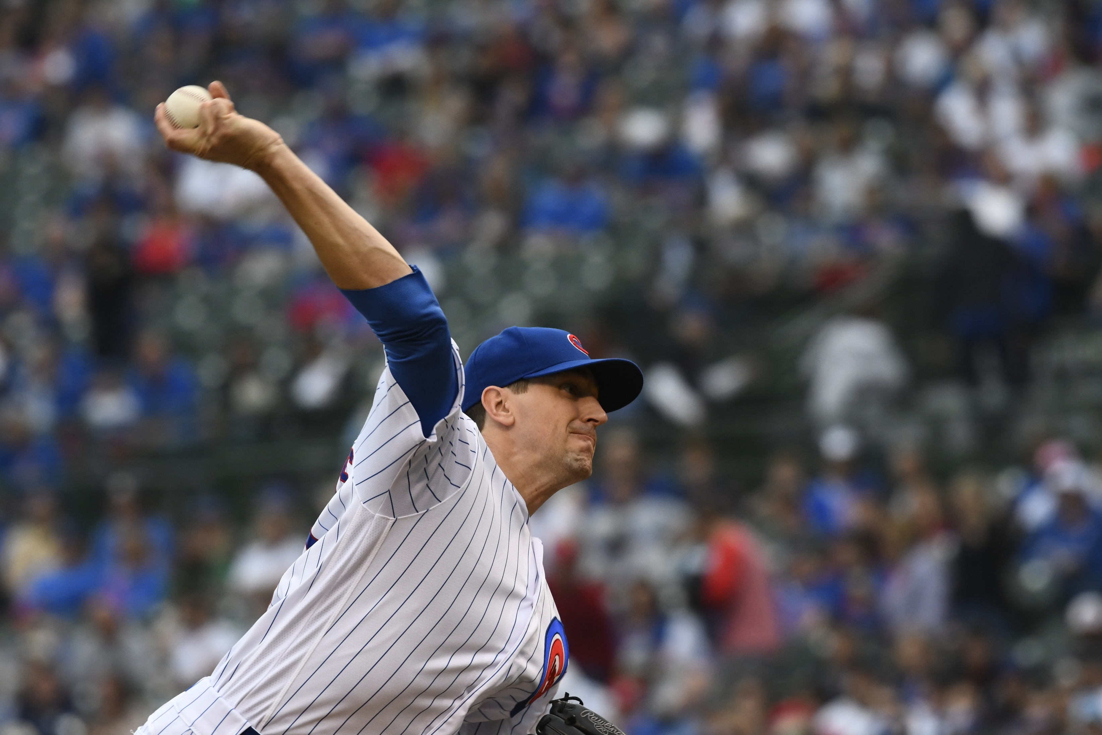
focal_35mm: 540
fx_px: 16529
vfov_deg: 2.5
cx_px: 551
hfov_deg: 3.8
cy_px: 368
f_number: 5.6
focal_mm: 360
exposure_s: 1/2500
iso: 1800
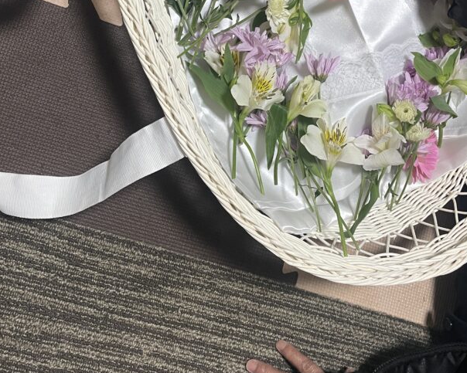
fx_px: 594
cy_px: 31
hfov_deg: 42.9
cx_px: 242
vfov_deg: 32.9
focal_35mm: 43
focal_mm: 4.2
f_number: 1.6
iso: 100
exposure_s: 1/60
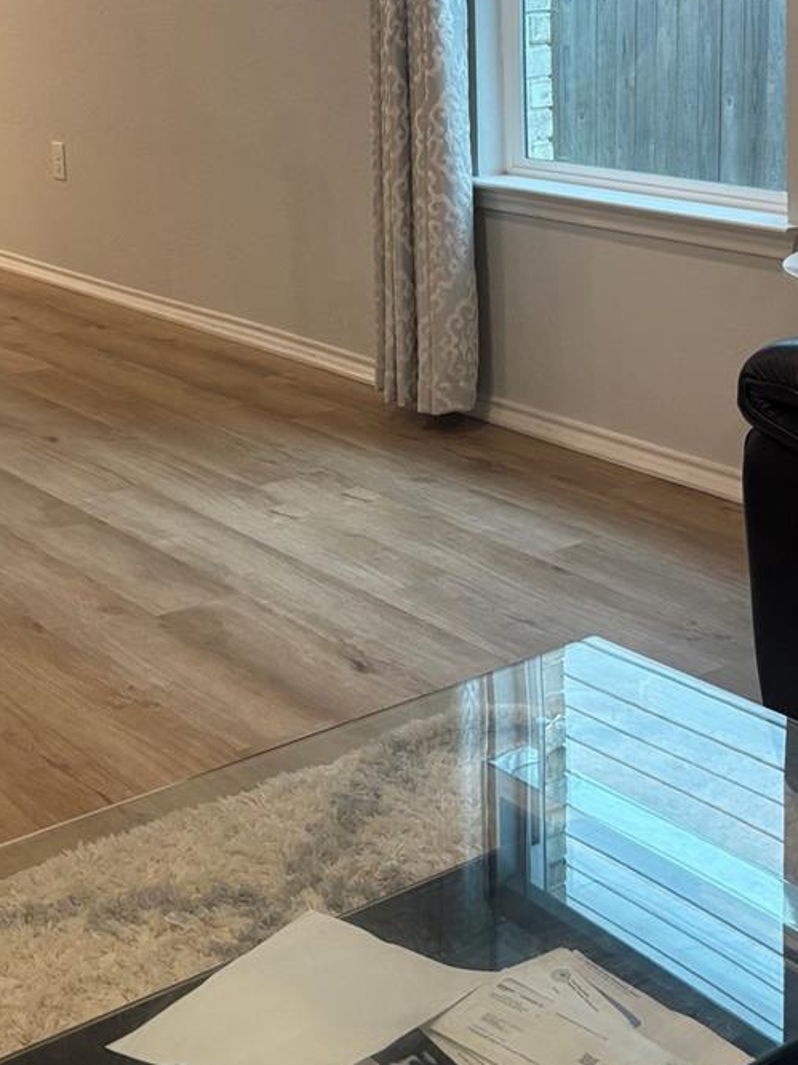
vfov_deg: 31.1
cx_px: 200
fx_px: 1845
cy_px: 155
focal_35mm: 60
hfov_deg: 24.1
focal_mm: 5.96
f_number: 1.6
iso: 125
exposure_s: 1/60
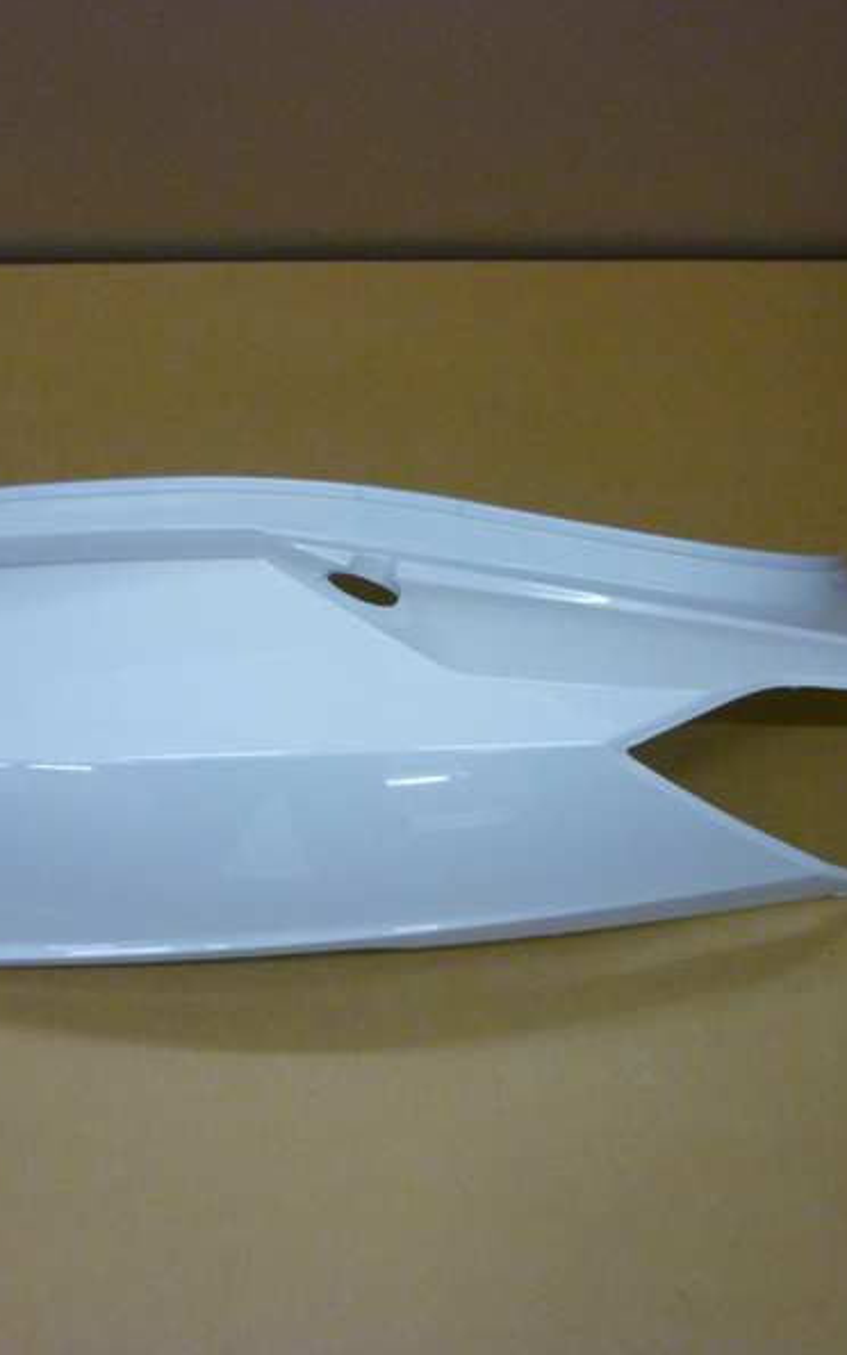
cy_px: 674
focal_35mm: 47
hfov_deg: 27.4
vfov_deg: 42.6
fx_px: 1735
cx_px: 328
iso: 320
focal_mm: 5.5
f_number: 2.8
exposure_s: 1/30
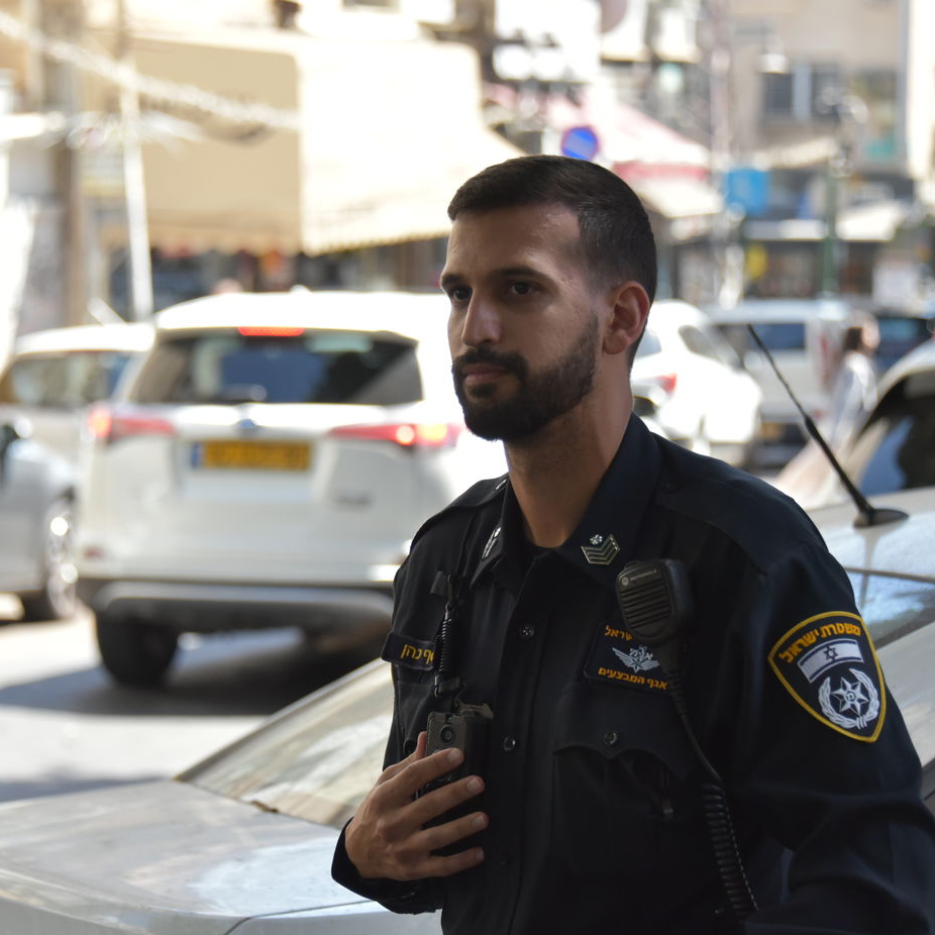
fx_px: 4125
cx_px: 472
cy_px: 469
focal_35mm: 135
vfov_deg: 12.9
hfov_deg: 12.9
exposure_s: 1/1600
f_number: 5.3
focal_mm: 105
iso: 2500
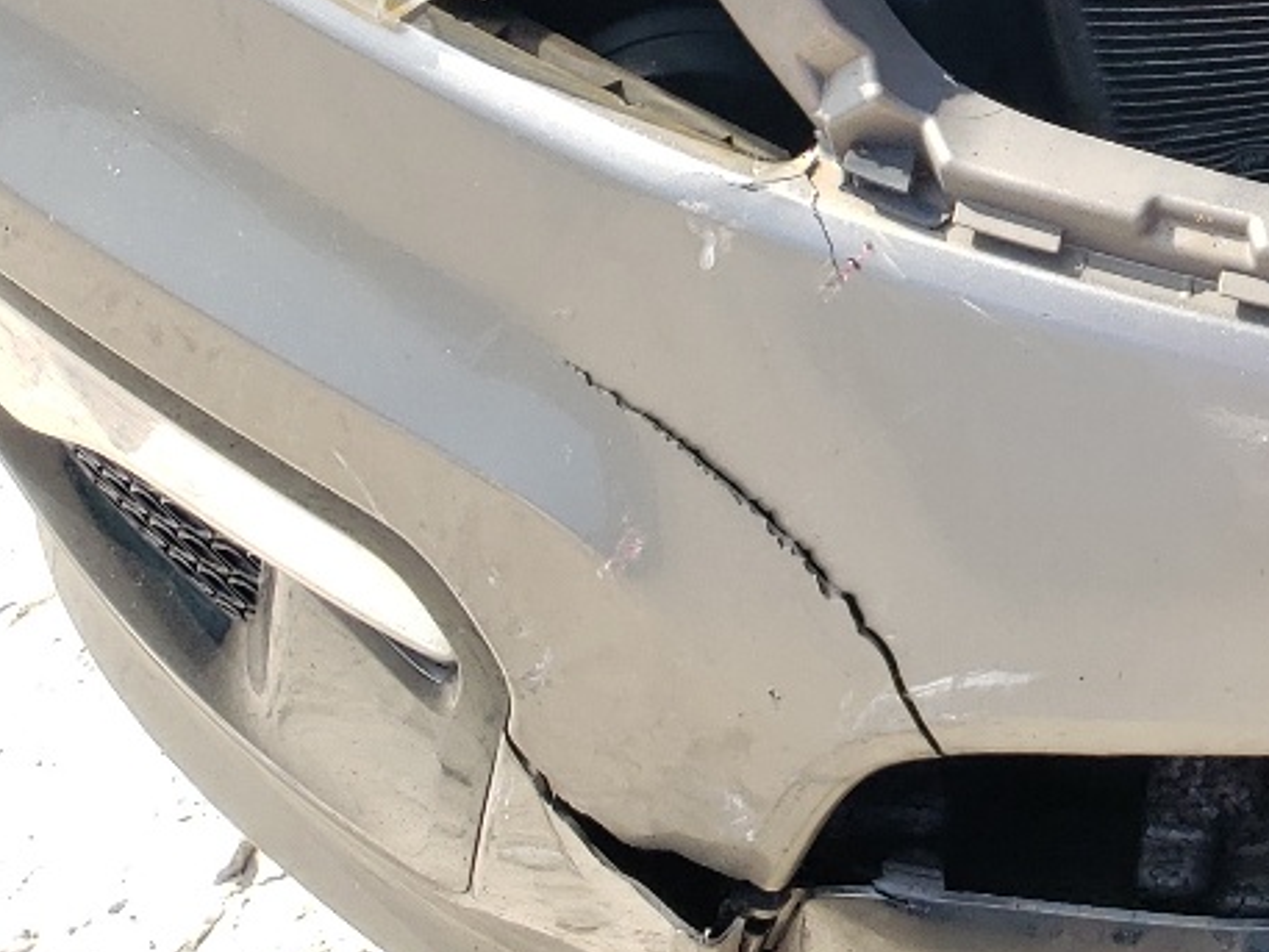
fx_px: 3337
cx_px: 2083
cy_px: -319
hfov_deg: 18.3
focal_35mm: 91
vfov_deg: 15.4
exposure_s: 1/1111
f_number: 1.5
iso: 50
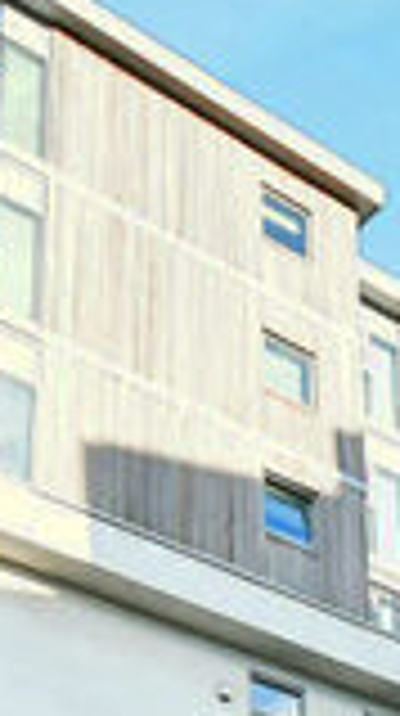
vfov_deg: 22.6
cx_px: 256
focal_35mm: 83
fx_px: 1571
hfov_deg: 14.5
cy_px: 952
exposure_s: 1/2500
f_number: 5.6
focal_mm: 12
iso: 1600
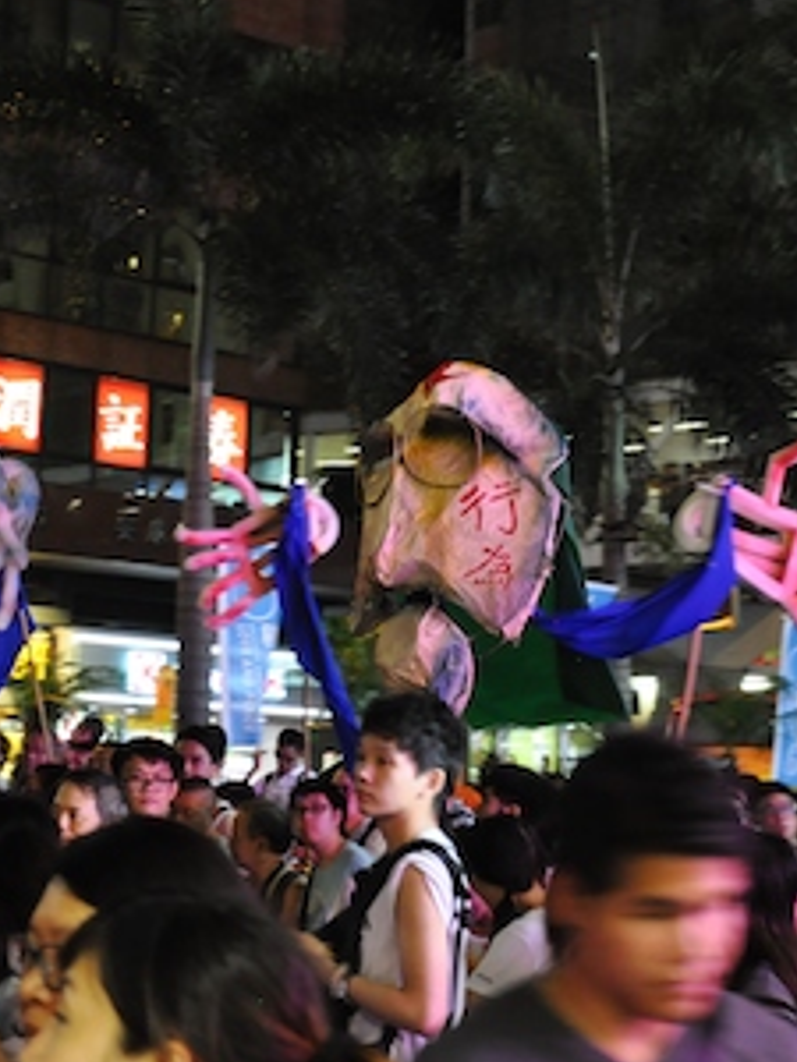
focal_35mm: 72
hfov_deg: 20.1
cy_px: 487
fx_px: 2209
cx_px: 106
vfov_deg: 27.0
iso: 1600
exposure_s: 1/20
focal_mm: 25
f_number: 4
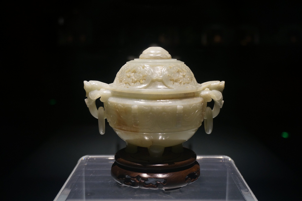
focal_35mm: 51
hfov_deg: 38.9
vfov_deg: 26.4
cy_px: 100
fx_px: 427
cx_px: 151
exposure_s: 1/50
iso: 800
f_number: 5
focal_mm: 34
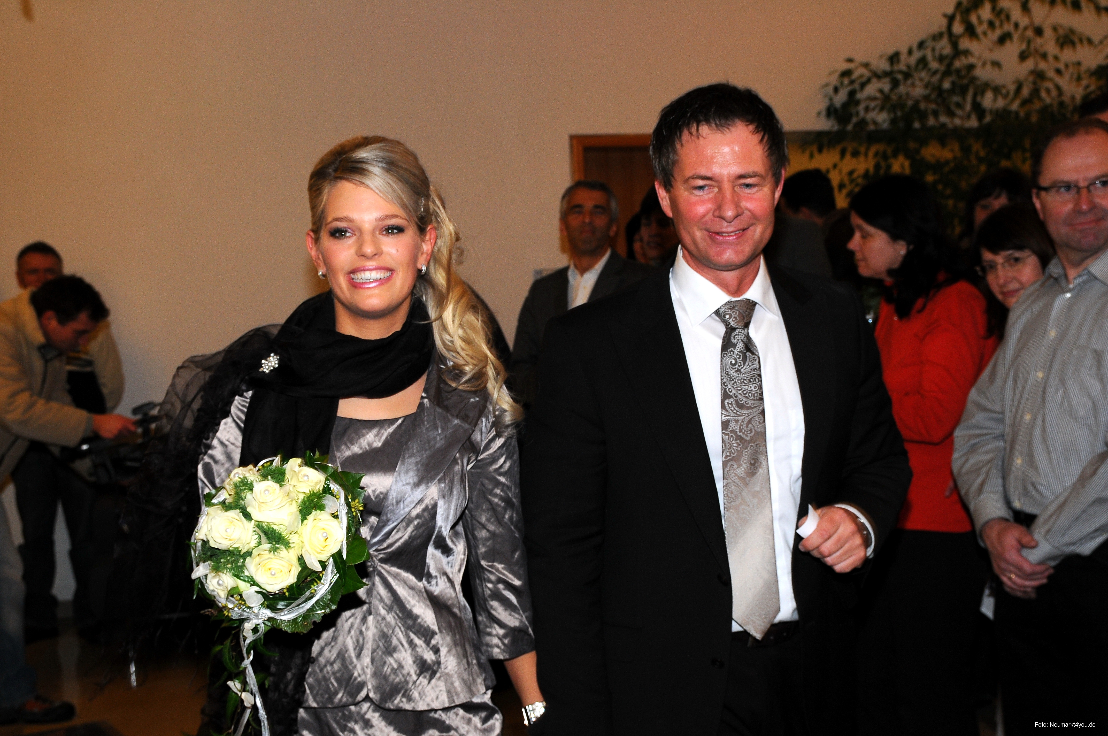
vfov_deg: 26.4
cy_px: 368
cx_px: 554
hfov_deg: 38.9
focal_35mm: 51
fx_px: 1568
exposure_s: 1/60
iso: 400
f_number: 5.6
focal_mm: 34
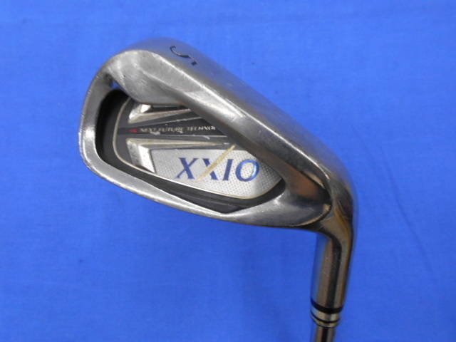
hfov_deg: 67.3
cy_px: 171
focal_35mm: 26
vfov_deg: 53.1
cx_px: 228
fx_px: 343
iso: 160
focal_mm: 4.6
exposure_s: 1/30
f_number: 3.2
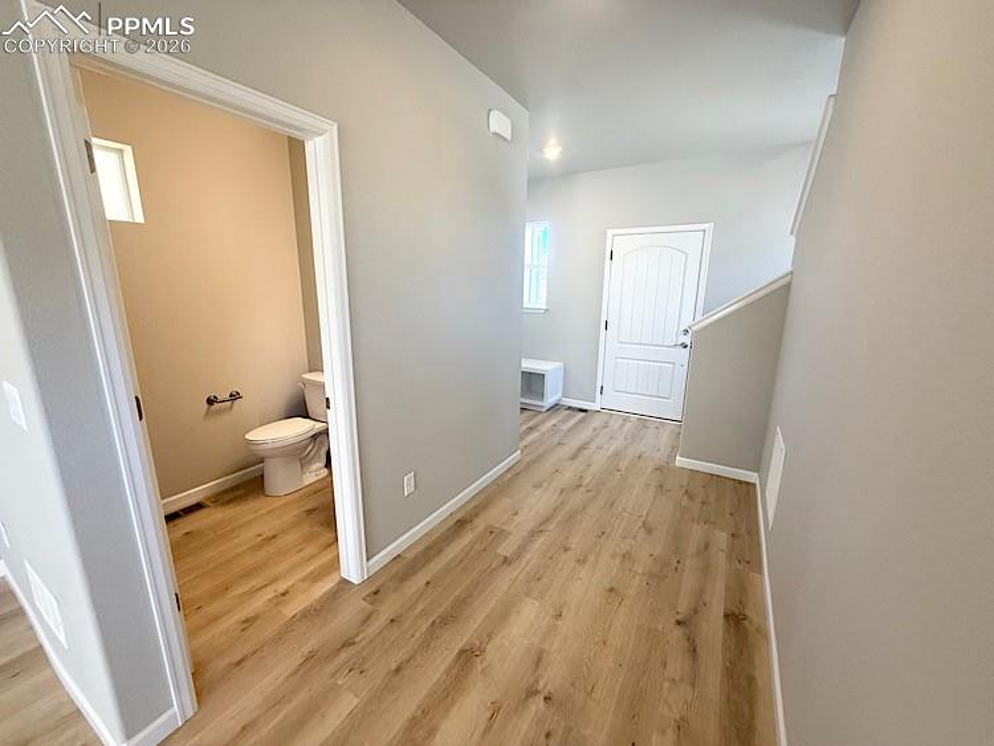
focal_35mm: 14
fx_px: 402
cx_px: 497
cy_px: 373
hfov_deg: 102.0
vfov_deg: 85.7
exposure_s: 1/120
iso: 160
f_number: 2.2
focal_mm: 2.22
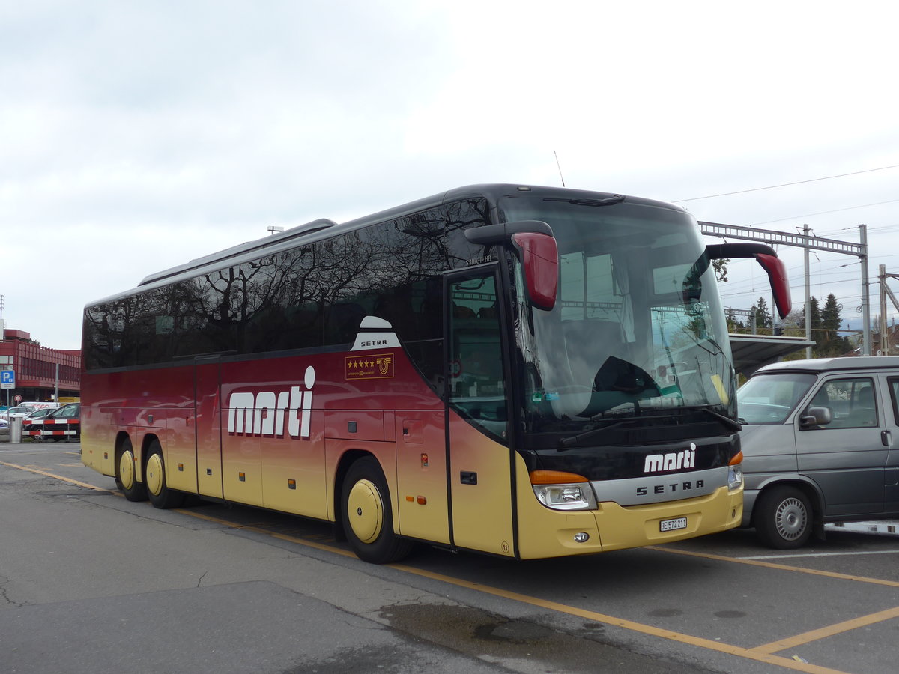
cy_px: 337
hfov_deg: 47.9
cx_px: 450
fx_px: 1013
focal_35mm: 39
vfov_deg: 36.8
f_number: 2.8
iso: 80
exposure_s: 1/320
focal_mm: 8
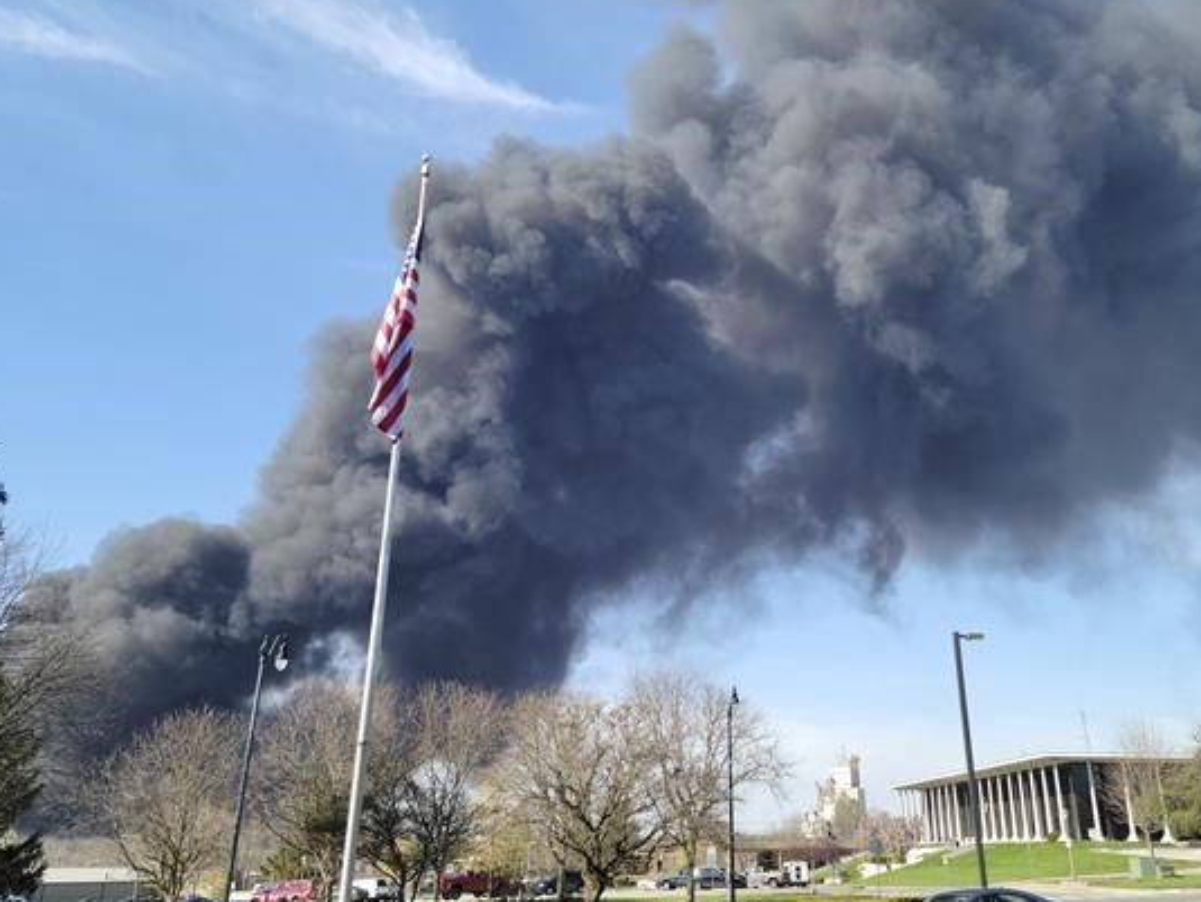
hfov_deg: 53.7
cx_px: 682
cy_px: 375
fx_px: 1180
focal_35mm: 34
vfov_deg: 41.7
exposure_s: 1/417
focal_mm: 5.9
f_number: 2
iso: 25
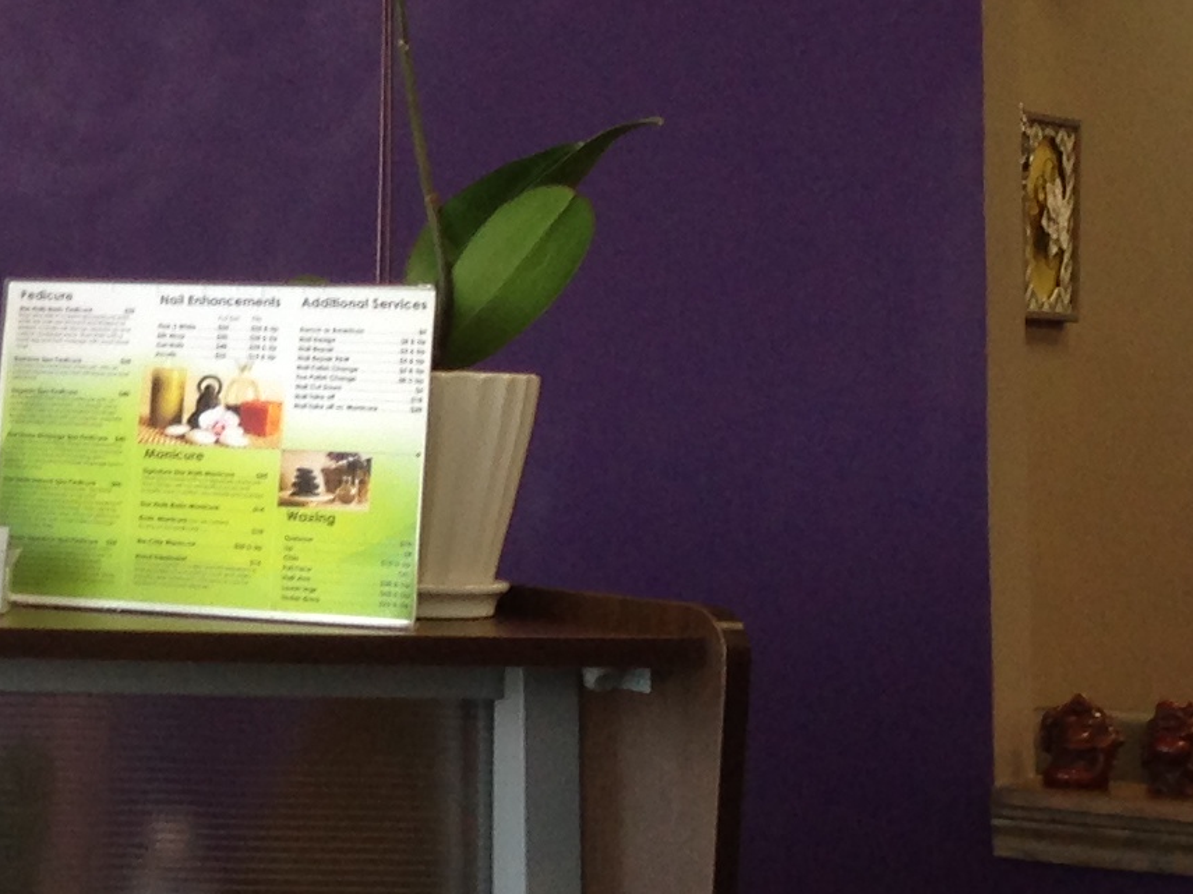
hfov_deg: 14.0
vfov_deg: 11.6
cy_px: -14
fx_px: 4342
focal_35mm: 126
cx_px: -917
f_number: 2.4
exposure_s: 1/60
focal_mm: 4.12
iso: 64
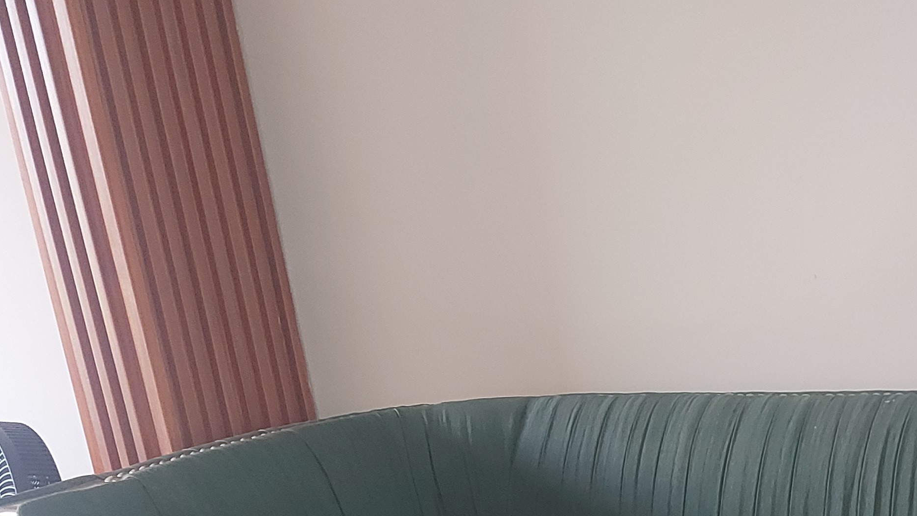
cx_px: 871
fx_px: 1580
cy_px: 788
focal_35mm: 65
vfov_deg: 16.7
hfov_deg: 30.5
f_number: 1.8
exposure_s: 1/30
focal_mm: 5.23
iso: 250
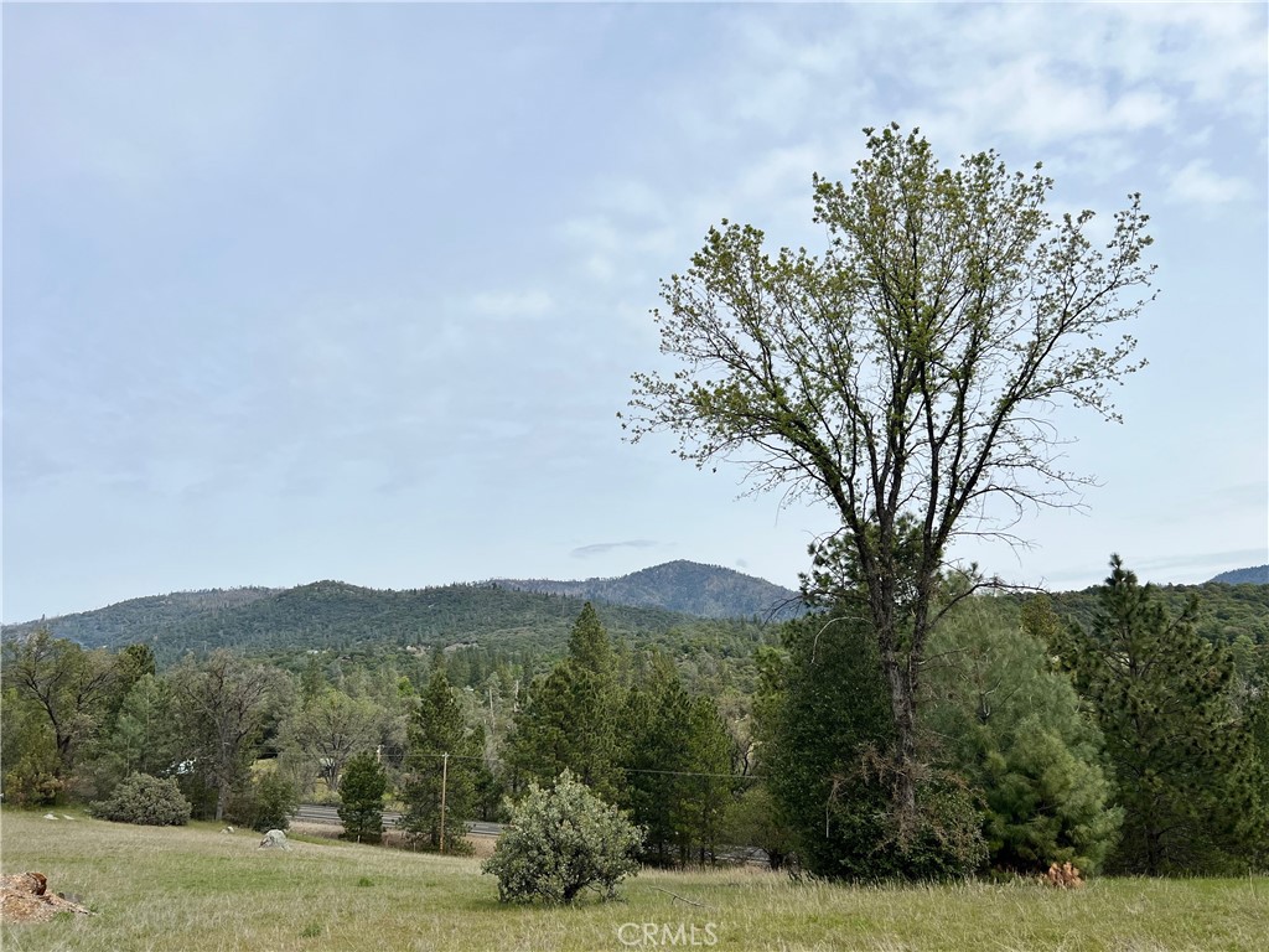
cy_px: 476
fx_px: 953
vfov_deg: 53.1
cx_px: 634
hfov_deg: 67.3
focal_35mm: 26
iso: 50
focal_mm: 5.7
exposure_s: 1/9434
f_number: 1.5
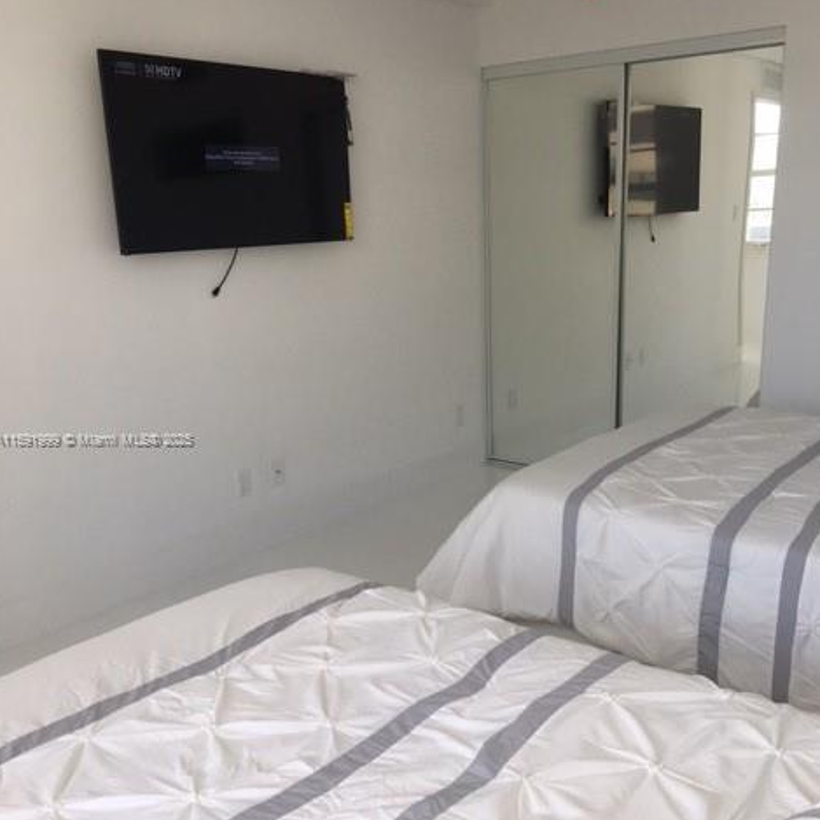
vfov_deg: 47.2
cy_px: 441
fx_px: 938
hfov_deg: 47.2
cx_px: 411
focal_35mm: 35
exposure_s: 1/120
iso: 40
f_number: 2.2
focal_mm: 4.15
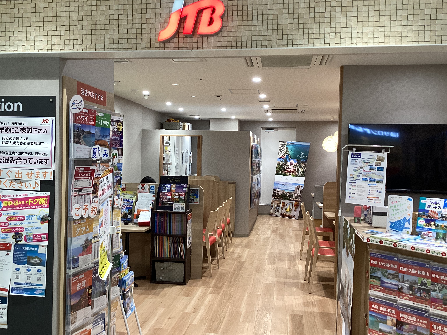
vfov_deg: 43.0
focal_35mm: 33
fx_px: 426
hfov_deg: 55.3
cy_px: 167
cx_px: 214
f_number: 2.4
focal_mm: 3.3
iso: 80
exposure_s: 1/50
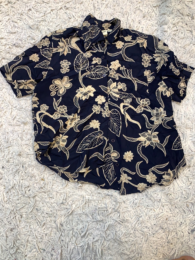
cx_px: 98
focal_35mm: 26
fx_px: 195
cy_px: 130
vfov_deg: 67.3
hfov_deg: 53.1
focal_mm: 4.25
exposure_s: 1/100
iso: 100
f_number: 1.8
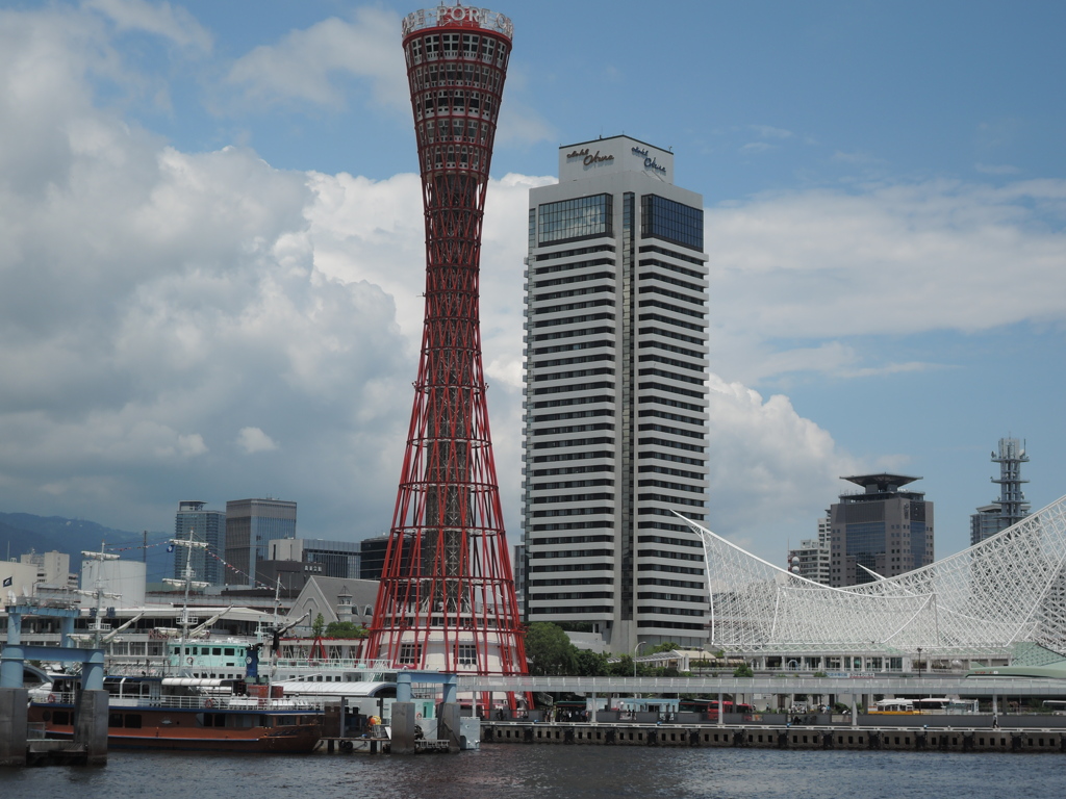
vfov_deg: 21.9
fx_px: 2063
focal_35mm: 67
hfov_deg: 29.0
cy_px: 400
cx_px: 533
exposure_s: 1/1250
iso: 80
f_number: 4
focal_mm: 14.3
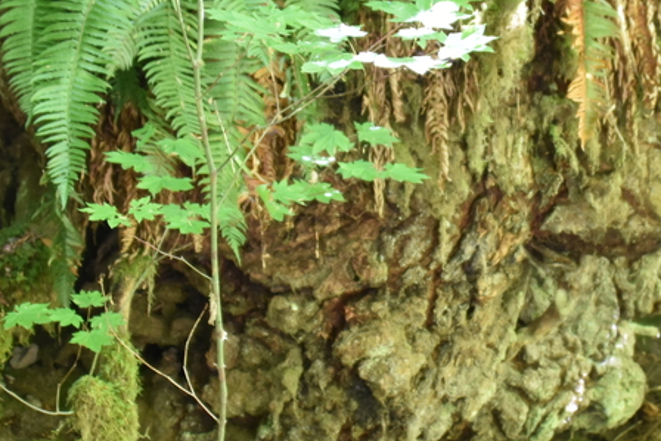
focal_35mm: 80
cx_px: 544
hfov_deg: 24.9
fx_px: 1469
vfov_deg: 17.1
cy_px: 263
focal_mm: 28
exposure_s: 1/60
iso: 1600
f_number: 3.5
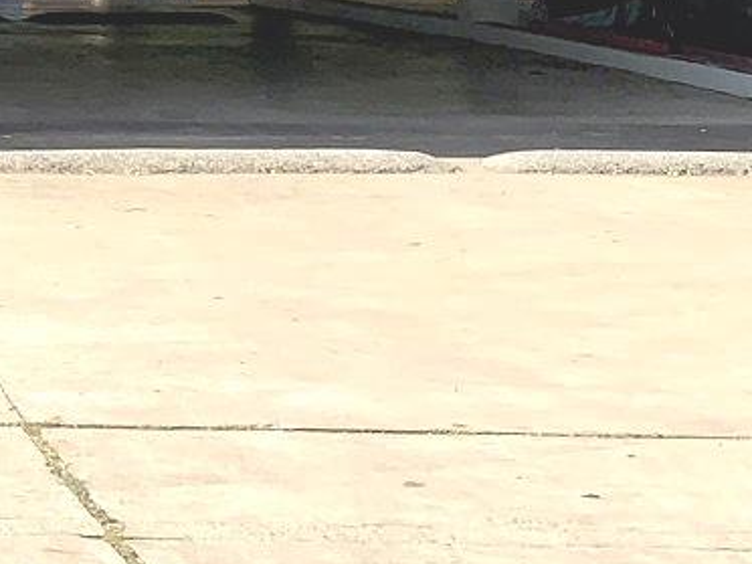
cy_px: -635
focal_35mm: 141
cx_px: -827
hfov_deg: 12.2
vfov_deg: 9.7
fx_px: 3063
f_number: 1.8
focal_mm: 4.25
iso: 25
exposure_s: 1/1054
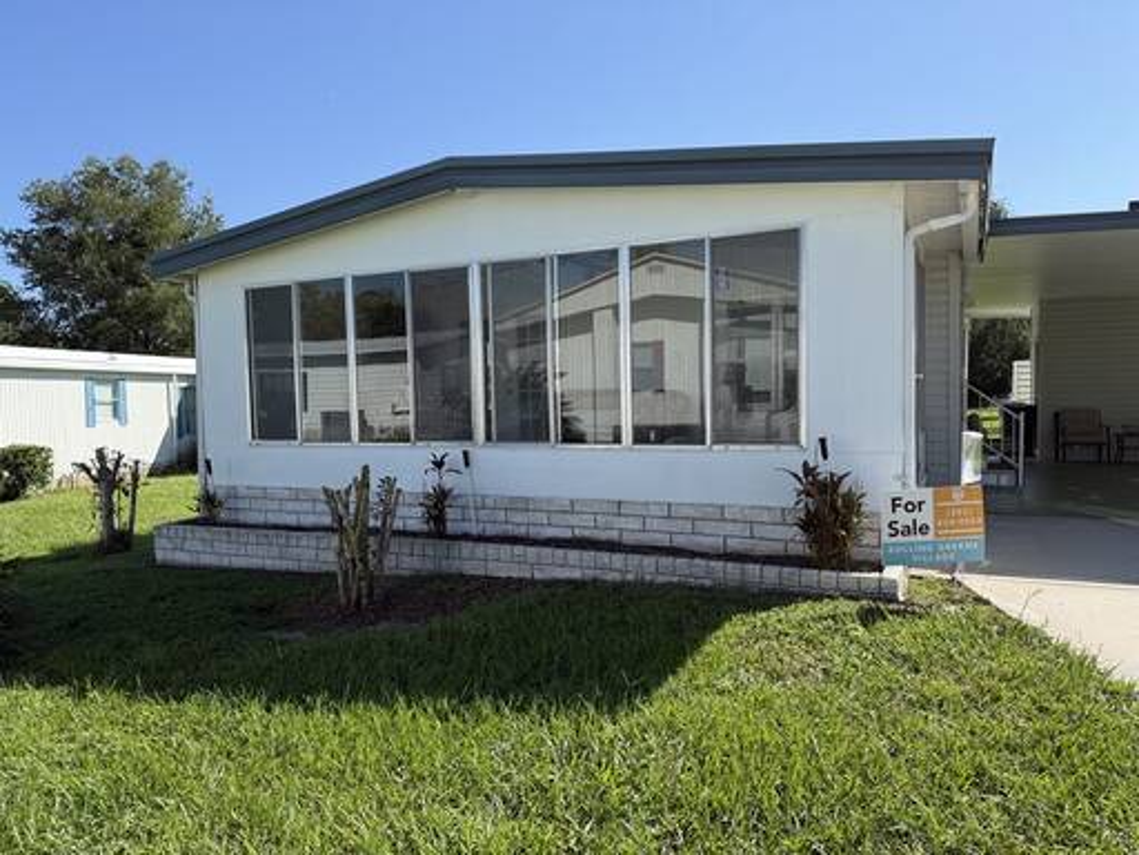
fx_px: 790
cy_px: 428
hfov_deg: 71.6
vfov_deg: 56.8
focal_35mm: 24
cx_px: 570
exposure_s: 1/3279
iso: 80
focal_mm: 6.76
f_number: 1.78
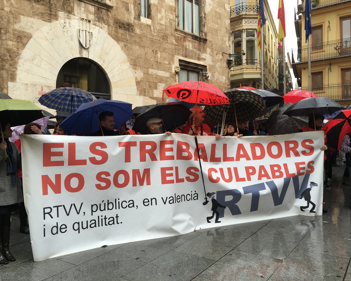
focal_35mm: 31
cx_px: 168
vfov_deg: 47.1
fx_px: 322
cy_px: 138
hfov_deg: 57.2
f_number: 2.2
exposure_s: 1/100
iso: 25
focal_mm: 4.15
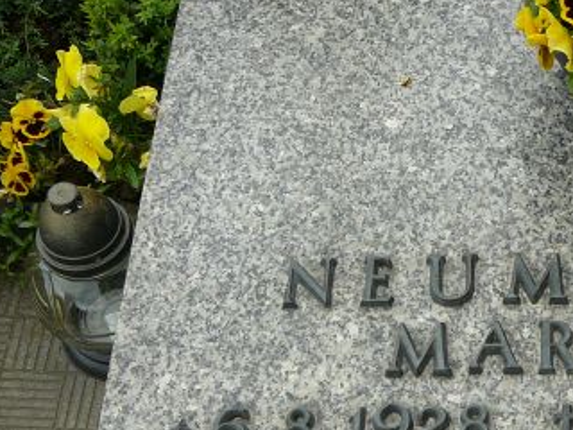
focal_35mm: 70
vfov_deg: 20.6
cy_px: 385
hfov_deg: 26.4
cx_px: 564
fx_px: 1159
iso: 80
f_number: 2.8
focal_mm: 5.2
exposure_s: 1/400
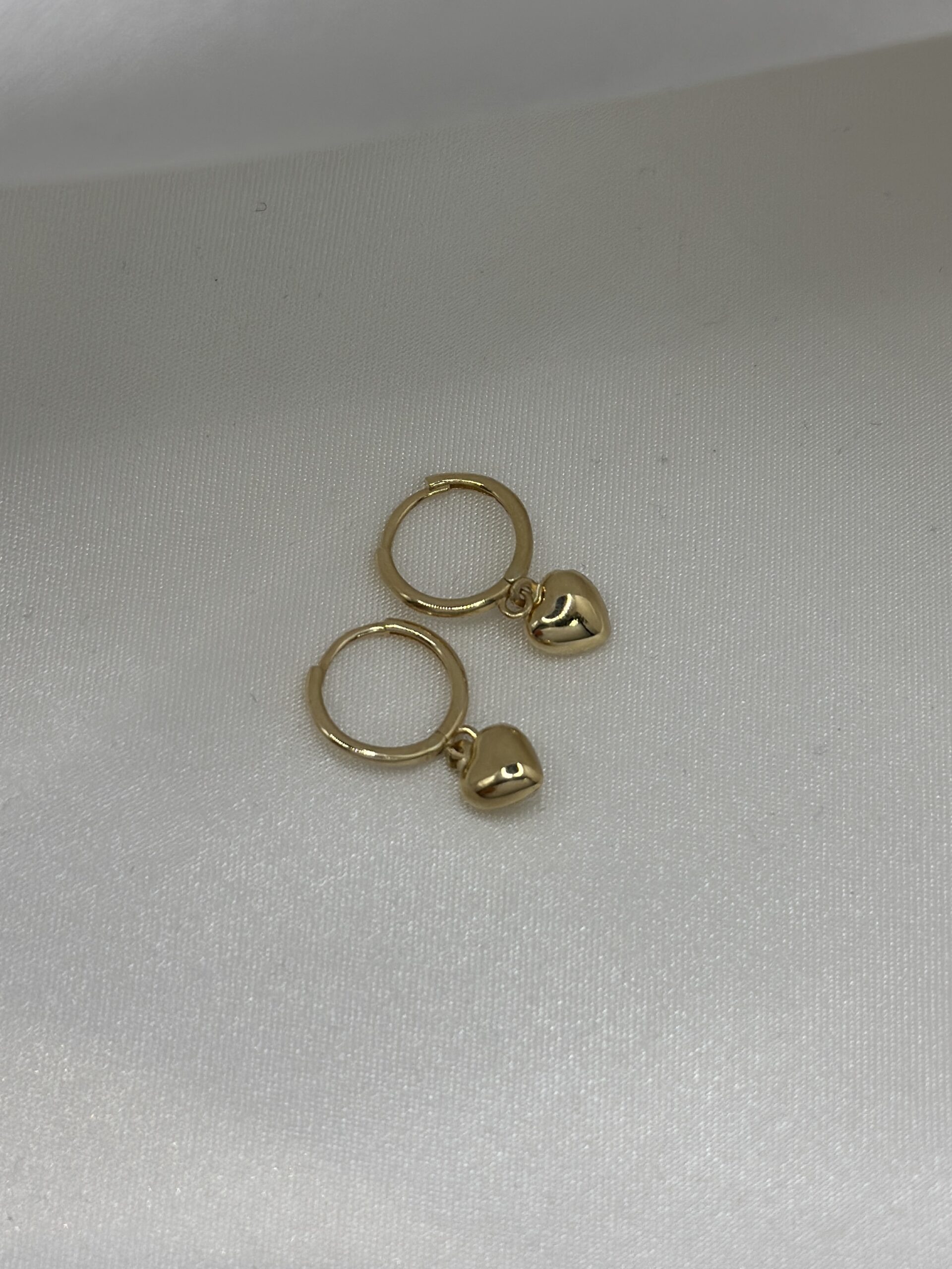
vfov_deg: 39.7
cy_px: 634
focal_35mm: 48
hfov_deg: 30.3
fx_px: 1760
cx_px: 476
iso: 80
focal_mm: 6.86
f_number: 1.78
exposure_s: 1/1613
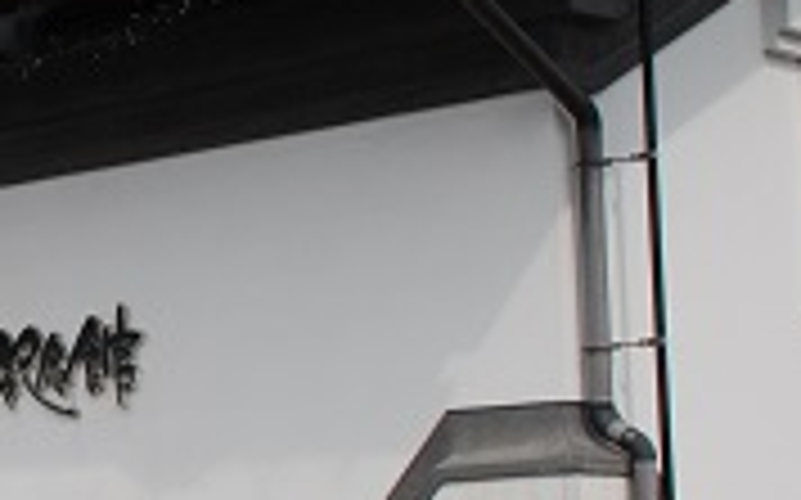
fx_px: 2880
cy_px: 291
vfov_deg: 9.9
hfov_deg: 14.8
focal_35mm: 132
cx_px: -360
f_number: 10
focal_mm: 24
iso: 400
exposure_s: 1/400
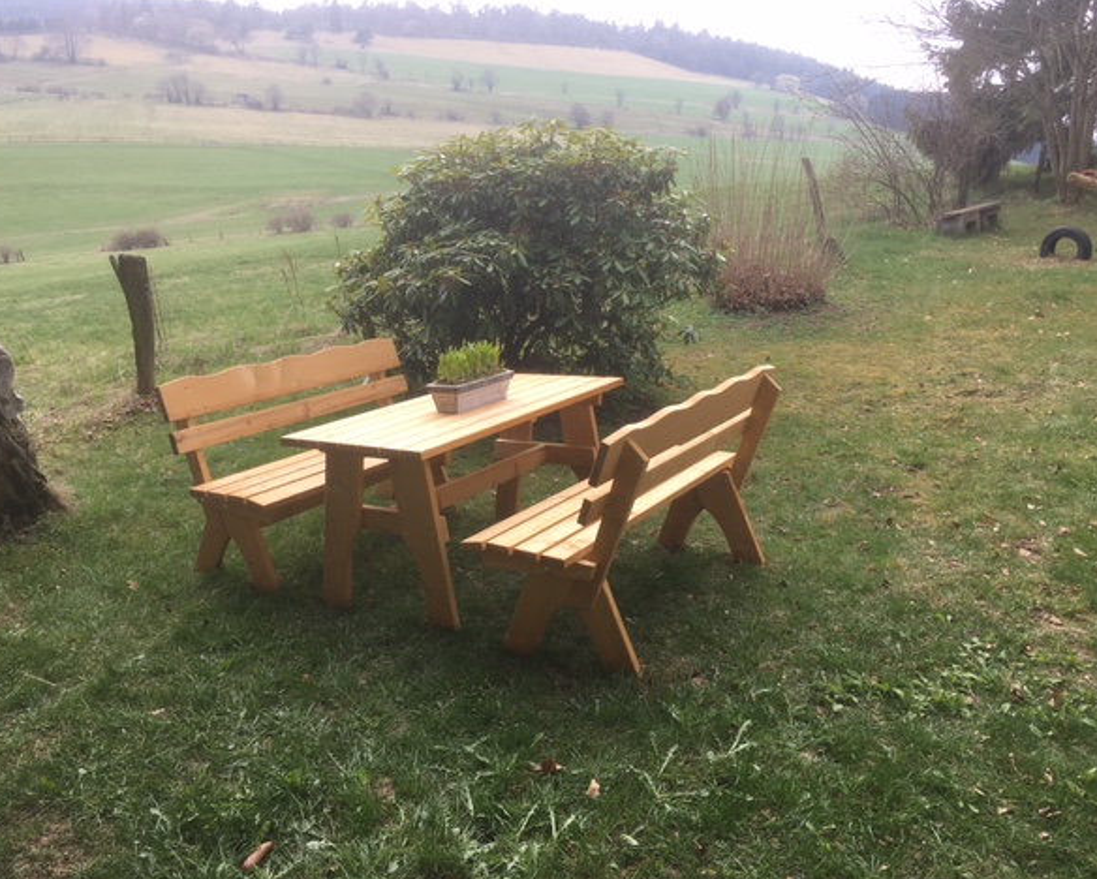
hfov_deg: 57.1
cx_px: 560
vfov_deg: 47.2
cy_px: 432
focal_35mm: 31
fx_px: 1007
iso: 25
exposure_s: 1/272
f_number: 2.2
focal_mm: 4.15
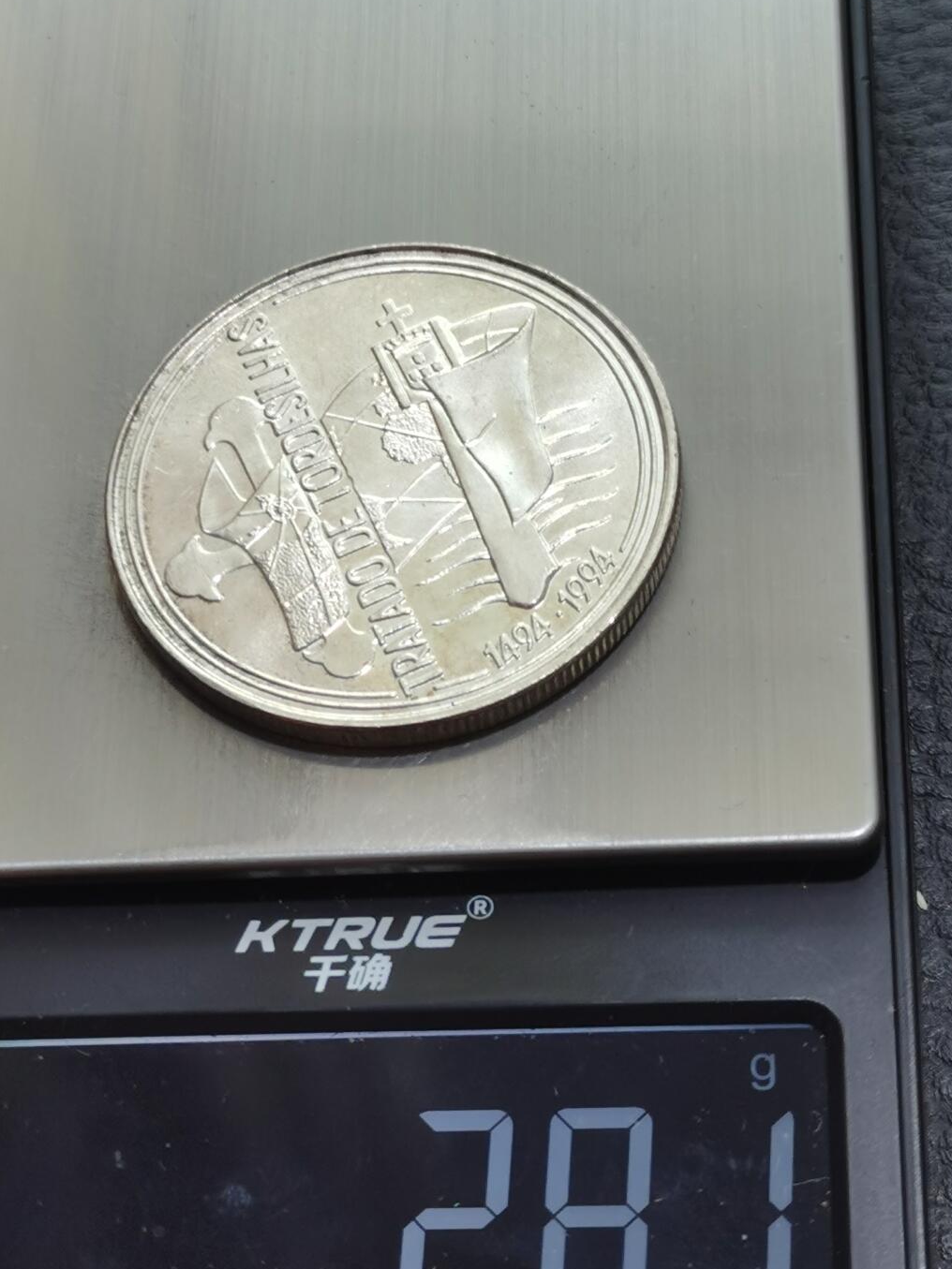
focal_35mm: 93
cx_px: 377
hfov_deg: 15.9
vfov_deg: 21.1
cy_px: 515
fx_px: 3411
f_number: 1.8
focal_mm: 5.58
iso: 50
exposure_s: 1/106
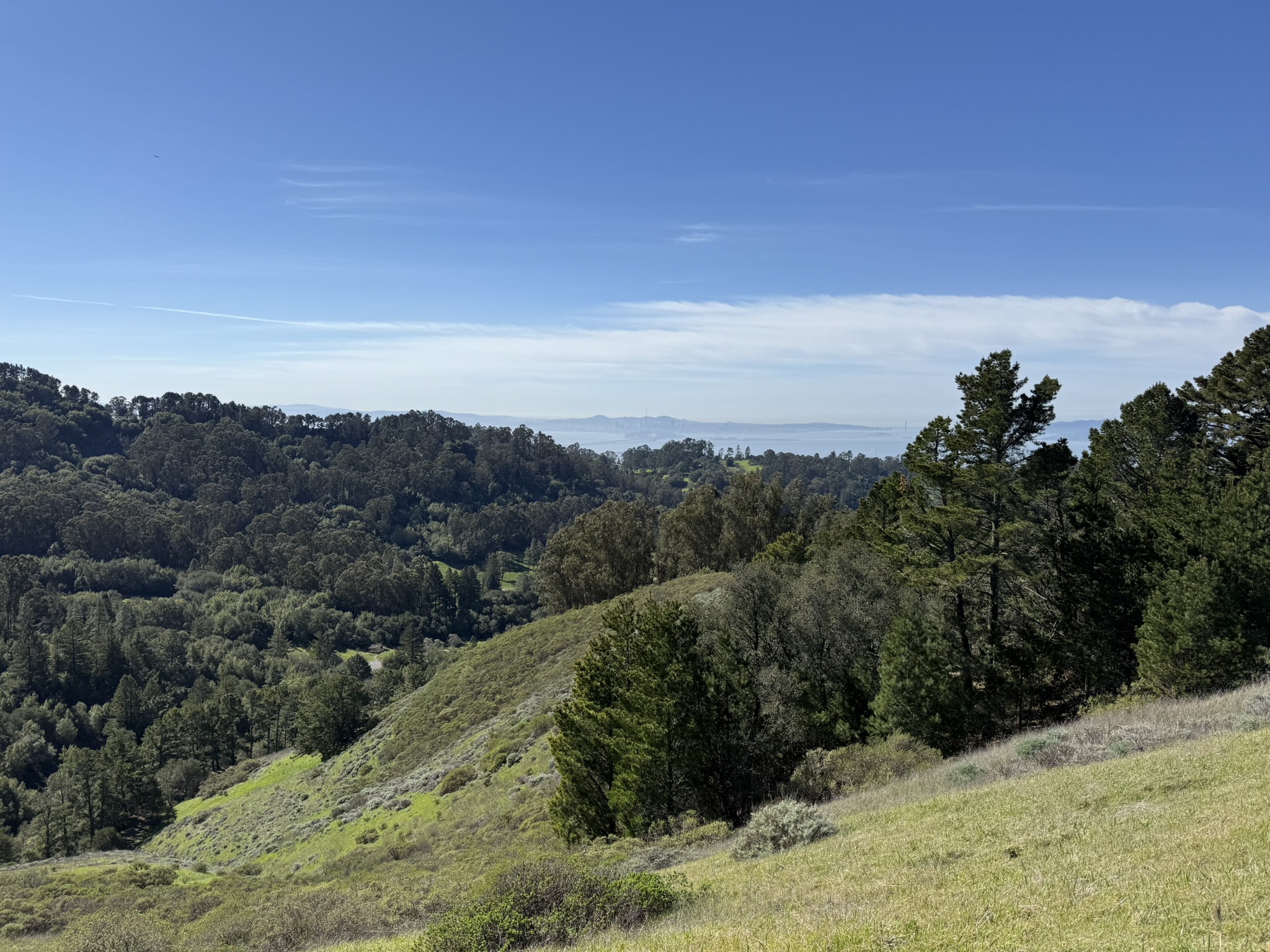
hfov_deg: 71.6
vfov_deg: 56.8
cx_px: 635
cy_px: 476
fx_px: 881
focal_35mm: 24
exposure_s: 1/7353
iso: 80
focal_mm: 6.76
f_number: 1.78
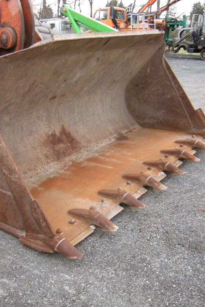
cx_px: 75
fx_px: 333
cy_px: 153
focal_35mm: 39
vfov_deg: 49.6
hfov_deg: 34.0
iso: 64
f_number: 2.8
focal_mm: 4.7
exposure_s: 1/90.3
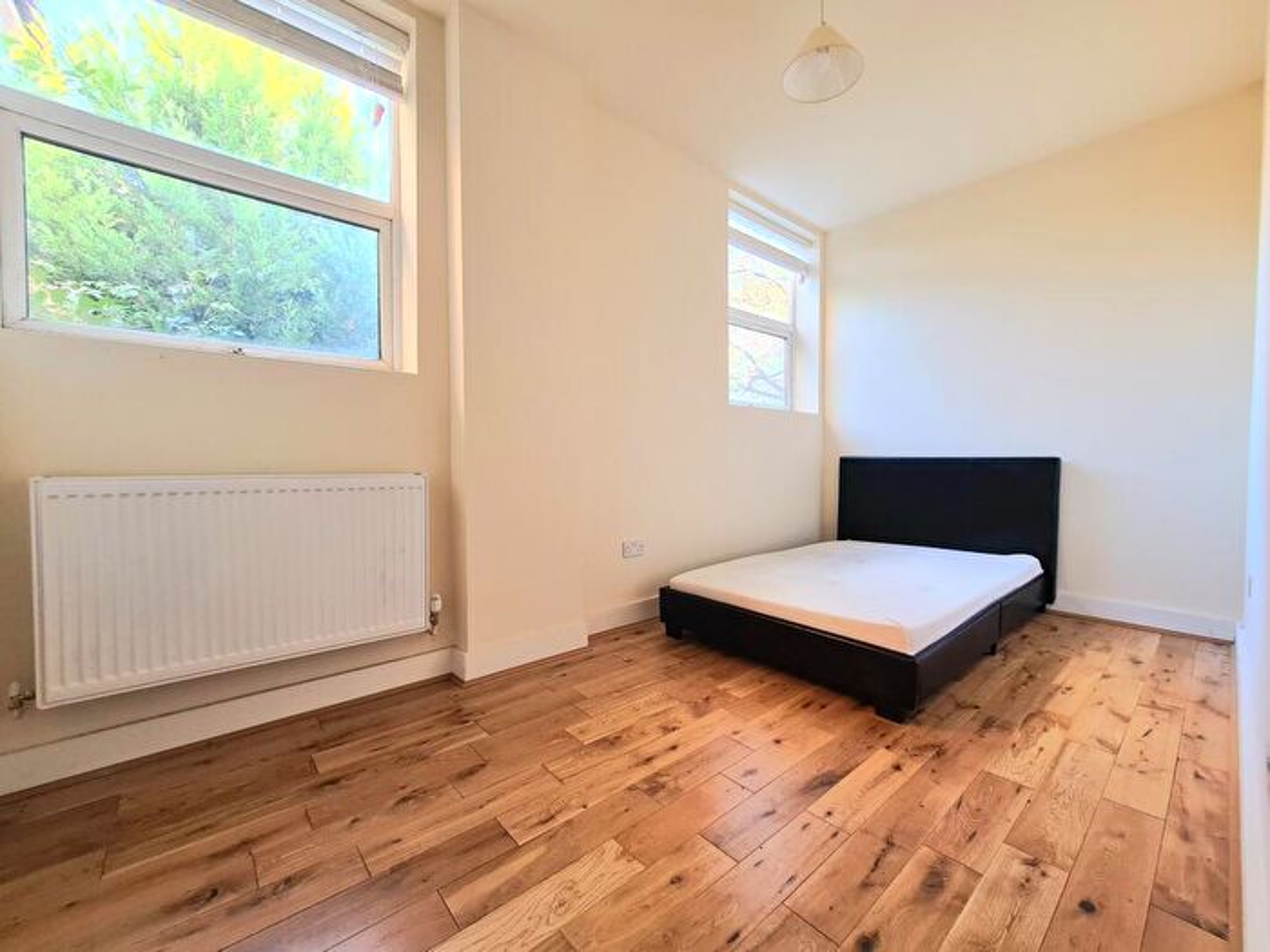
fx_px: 477
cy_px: 476
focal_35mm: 13
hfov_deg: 106.2
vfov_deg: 89.9
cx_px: 635
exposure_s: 1/50
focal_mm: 2.22
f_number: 2.2
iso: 200
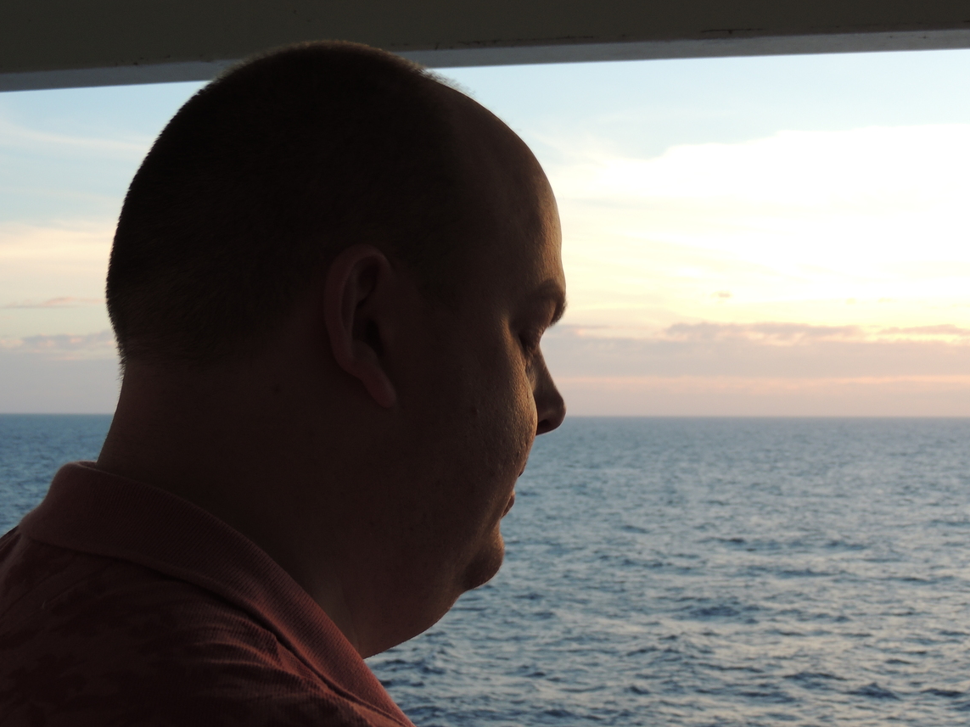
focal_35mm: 56
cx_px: 491
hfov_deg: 34.4
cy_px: 370
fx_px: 1569
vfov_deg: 26.1
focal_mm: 8.9
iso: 100
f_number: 3.6
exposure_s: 1/100
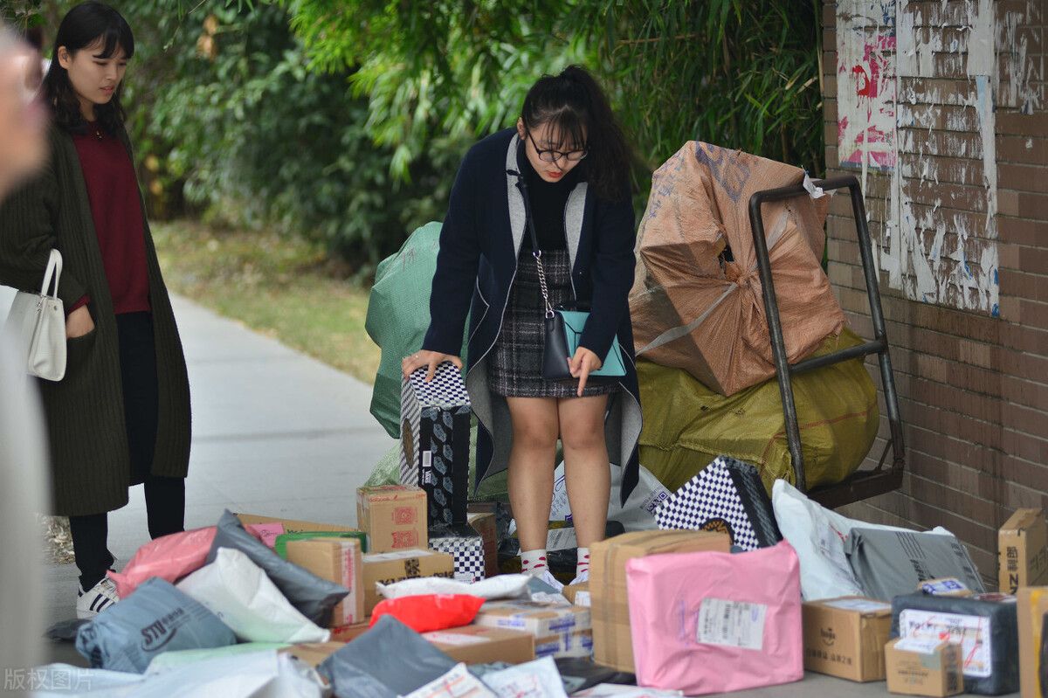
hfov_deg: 15.2
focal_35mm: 135
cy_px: 349
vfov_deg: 10.2
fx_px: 3928
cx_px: 524
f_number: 3.2
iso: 160
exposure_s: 1/125
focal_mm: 135
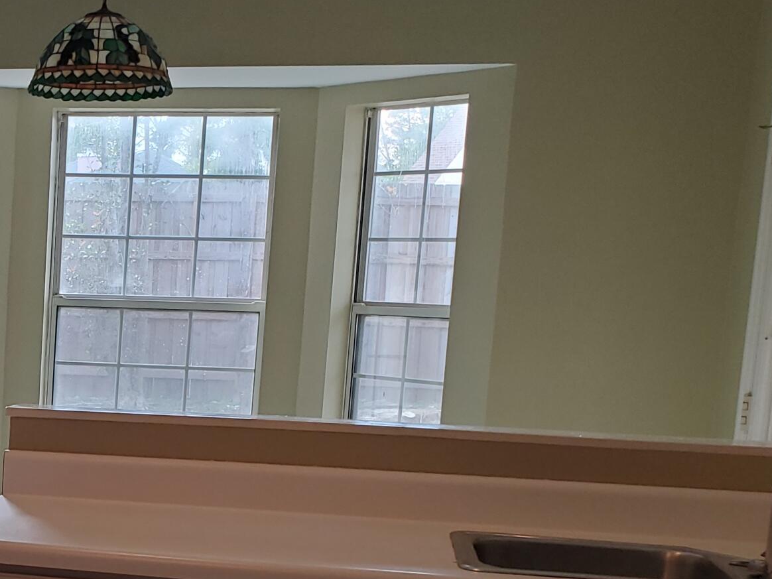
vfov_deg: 21.4
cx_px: -88
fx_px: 1494
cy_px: 541
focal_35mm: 67
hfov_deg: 26.6
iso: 125
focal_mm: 4.3
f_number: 2.4
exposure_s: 1/120
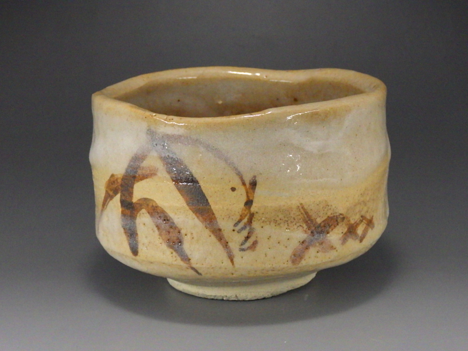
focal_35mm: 77
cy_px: 176
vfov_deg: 19.1
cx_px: 234
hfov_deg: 25.3
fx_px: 1041
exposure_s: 1/60
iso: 400
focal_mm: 13.7
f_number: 4.8
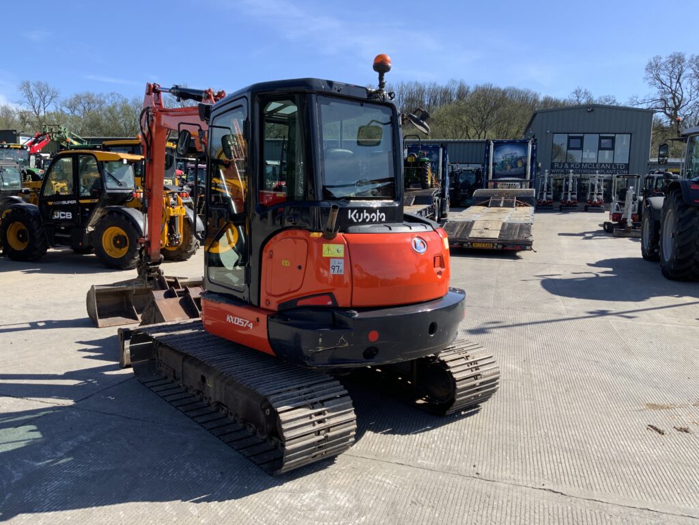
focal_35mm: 29
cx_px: 350
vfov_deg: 48.2
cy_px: 262
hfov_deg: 61.7
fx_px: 586
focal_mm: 3
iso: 16
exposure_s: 1/1250
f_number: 1.8
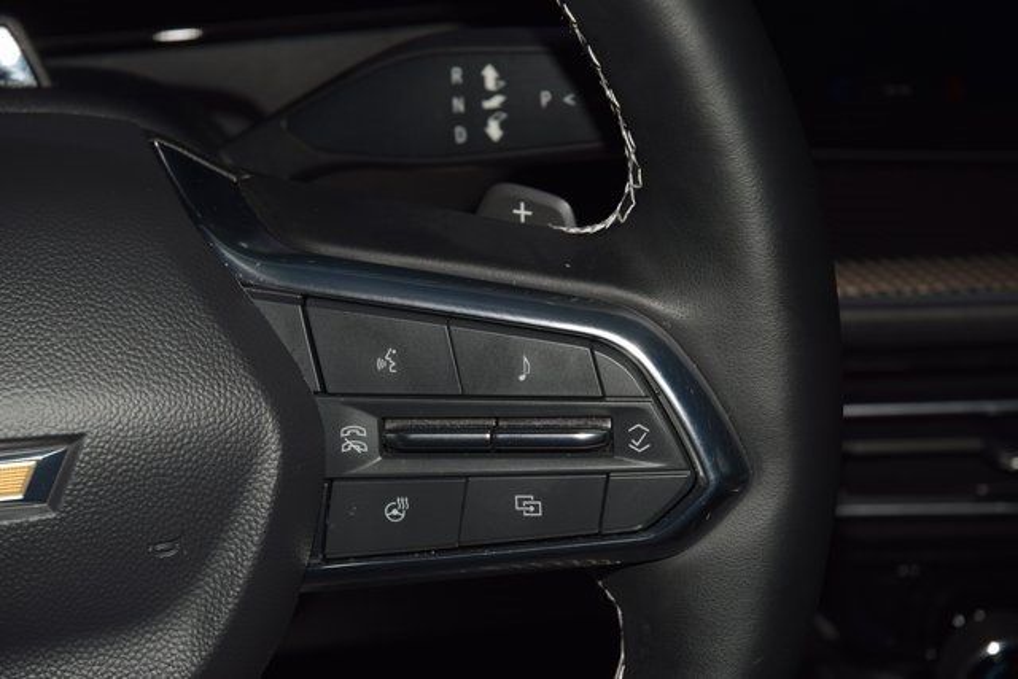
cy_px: 340
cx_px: 509
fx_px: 2970
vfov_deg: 13.0
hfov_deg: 19.5
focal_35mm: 105
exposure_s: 1/125
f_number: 8
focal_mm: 70
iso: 100
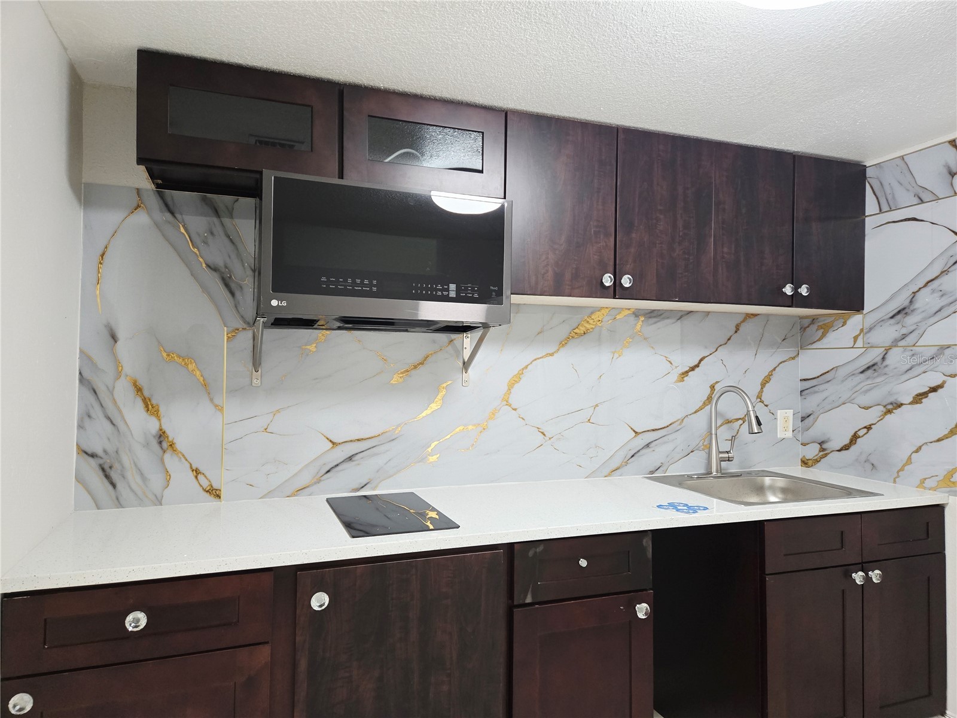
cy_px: 359
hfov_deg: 73.9
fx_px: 636
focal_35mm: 23
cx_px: 478
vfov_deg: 58.9
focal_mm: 5.4
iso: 400
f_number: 1.8
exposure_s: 1/120
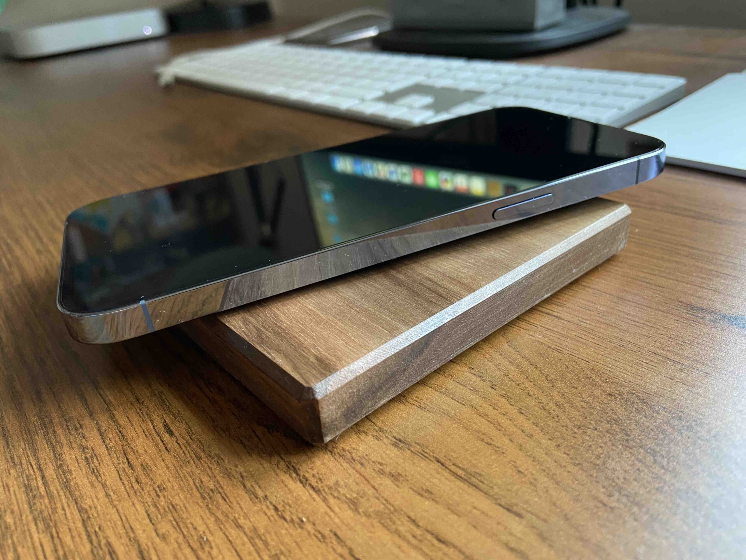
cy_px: 280
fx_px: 560
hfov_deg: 67.3
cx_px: 373
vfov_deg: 53.1
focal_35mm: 26
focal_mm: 4.25
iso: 640
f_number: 1.8
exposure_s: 1/36
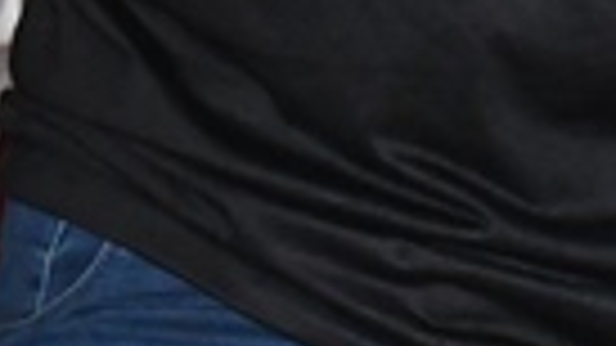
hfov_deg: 4.6
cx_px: 54
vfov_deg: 2.5
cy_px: -856
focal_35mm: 470
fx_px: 7675
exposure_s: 1/160
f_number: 6.3
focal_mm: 40
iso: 5000
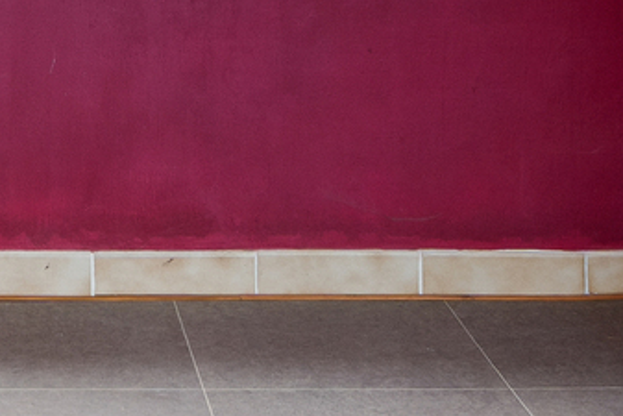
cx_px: -70
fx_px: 1974
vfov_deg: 11.5
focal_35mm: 114
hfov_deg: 17.3
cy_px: -216
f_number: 11
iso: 200
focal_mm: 16
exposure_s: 1/5
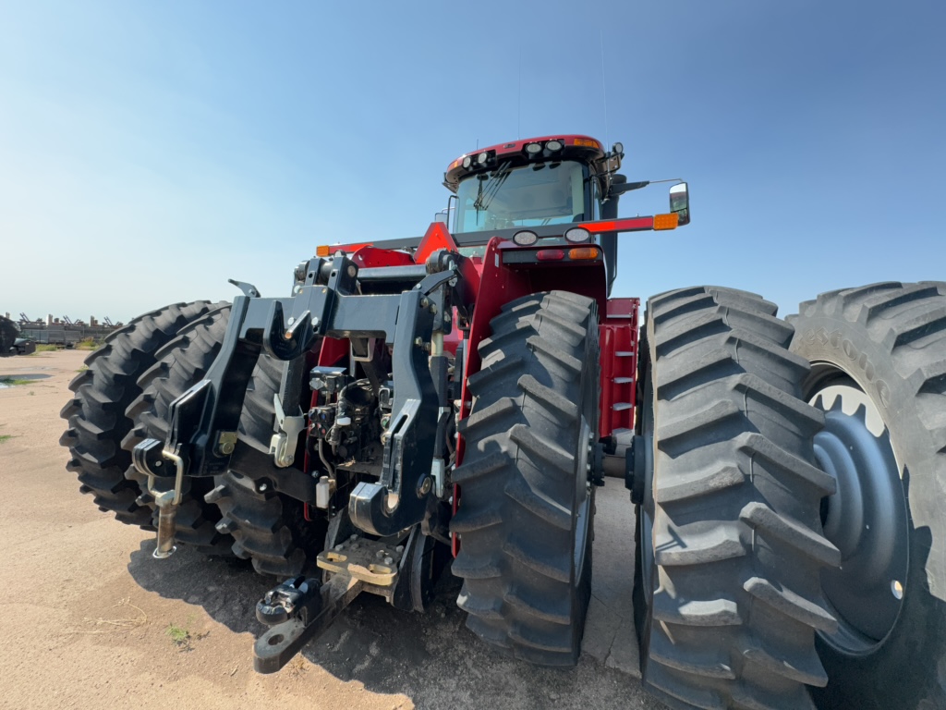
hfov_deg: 102.1
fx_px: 383
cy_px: 355
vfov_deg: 85.7
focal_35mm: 14
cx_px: 473
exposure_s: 1/807
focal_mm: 2.22
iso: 50
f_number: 2.2
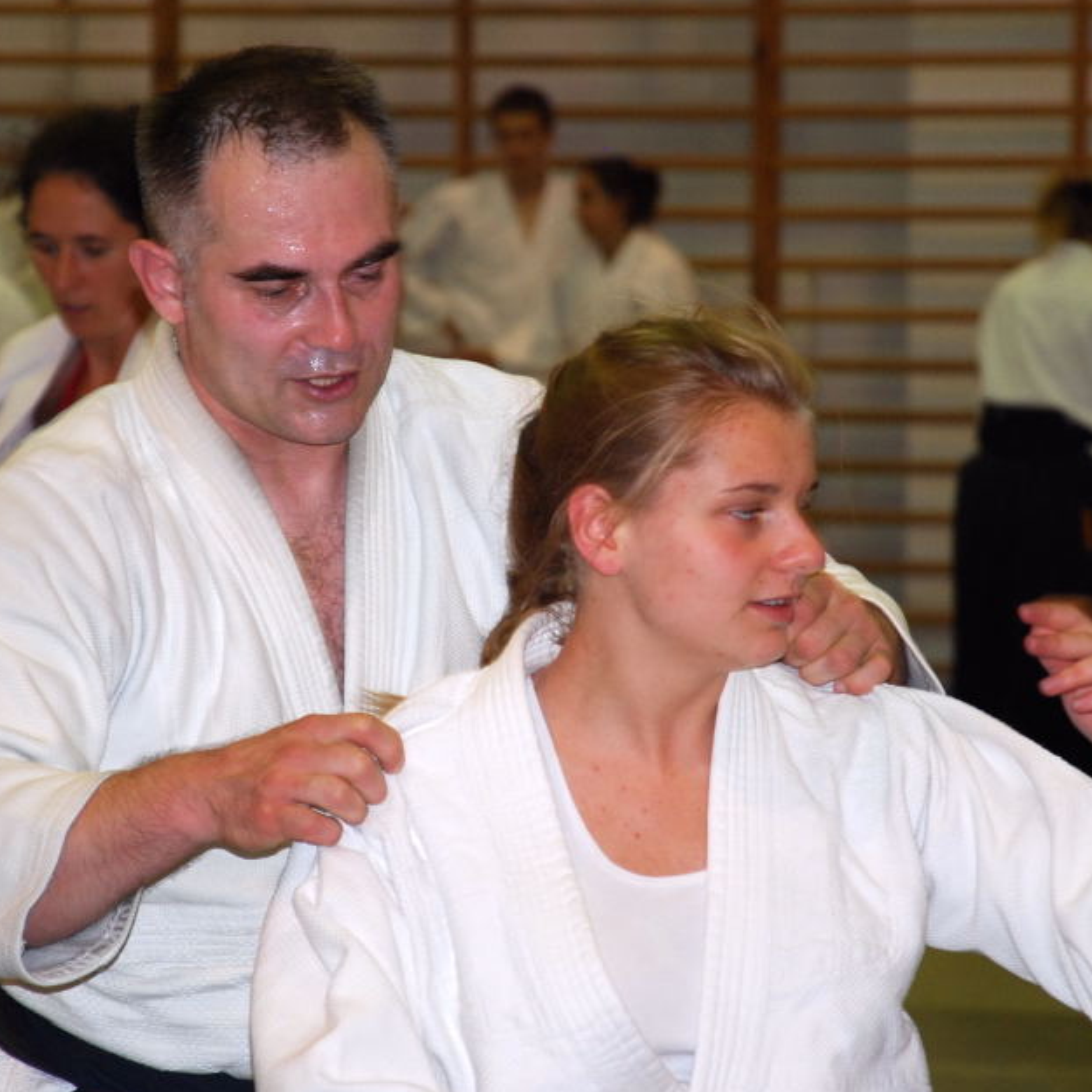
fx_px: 7841
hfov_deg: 8.0
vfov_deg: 8.0
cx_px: 491
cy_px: 508
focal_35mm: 220
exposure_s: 1/60
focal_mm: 105
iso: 500
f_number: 5.6
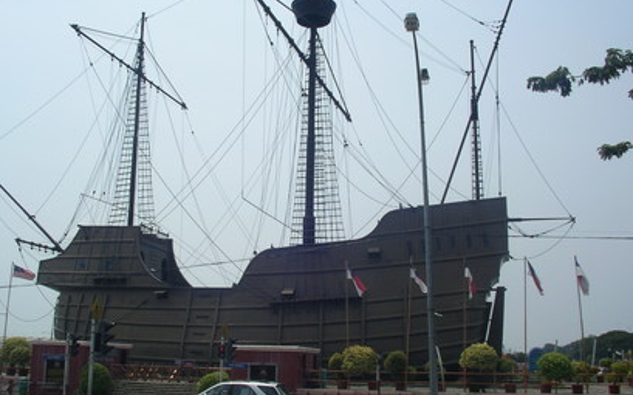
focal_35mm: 43
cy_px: 239
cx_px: 310
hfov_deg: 46.2
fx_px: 741
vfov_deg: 29.7
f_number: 6.9
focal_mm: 5.7
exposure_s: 1/320
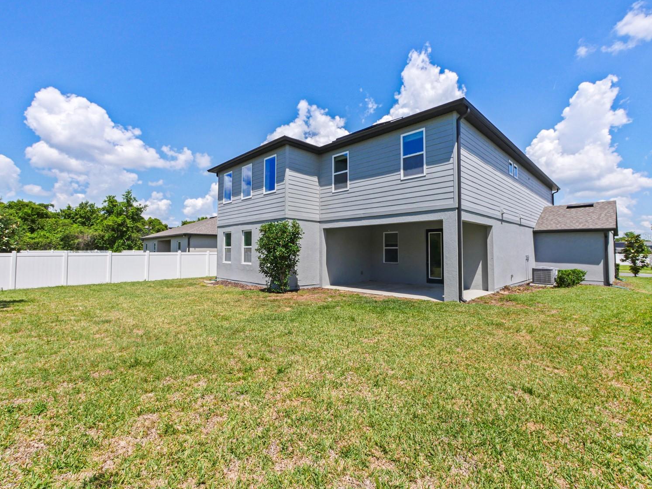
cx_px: 335
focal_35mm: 15
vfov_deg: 81.7
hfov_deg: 98.1
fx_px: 283
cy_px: 236
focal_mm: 7
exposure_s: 1/500
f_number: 9
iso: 200
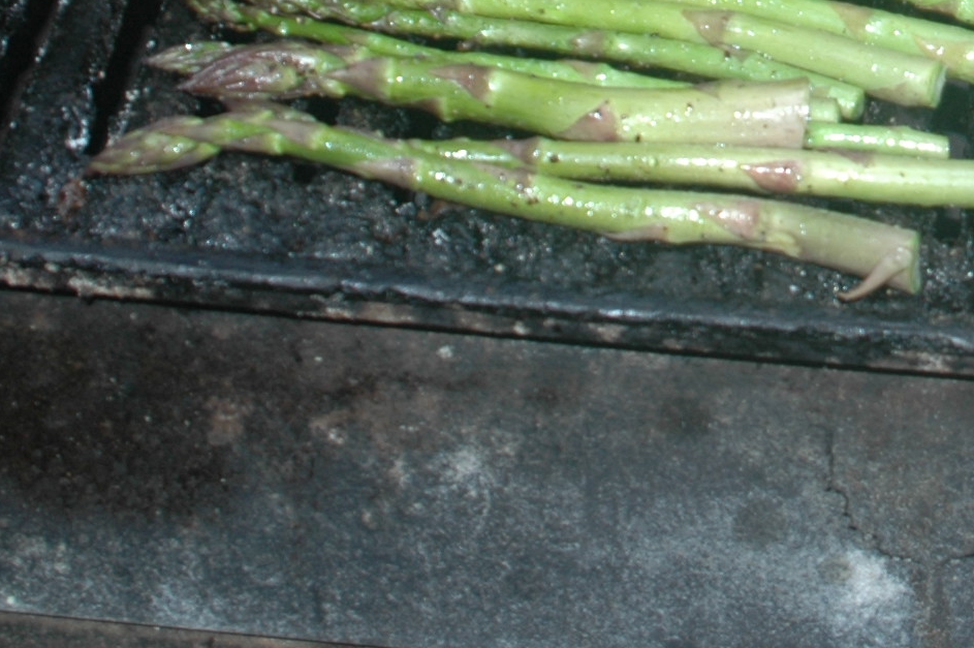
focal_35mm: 134
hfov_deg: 15.0
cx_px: 1023
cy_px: -352
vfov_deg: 9.9
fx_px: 3622
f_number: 3.5
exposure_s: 1/60
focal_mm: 28
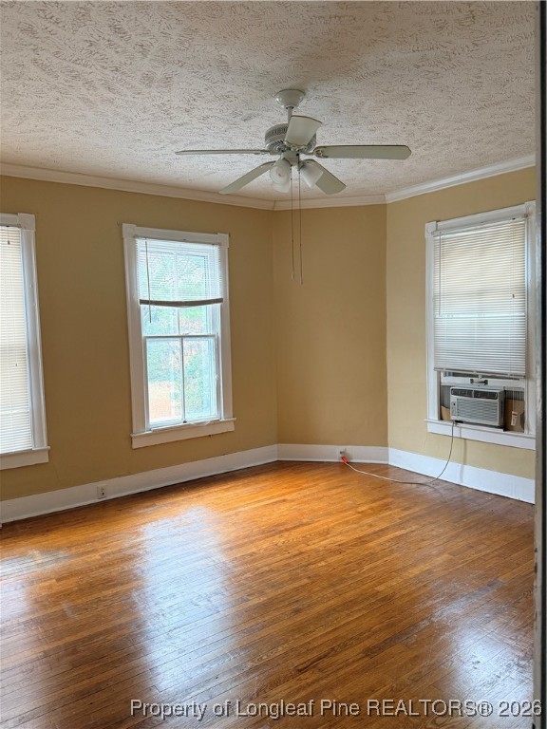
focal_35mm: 24
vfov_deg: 71.6
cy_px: 364
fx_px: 506
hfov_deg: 56.8
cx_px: 274
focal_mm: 6.76
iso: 200
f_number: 1.78
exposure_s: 1/85
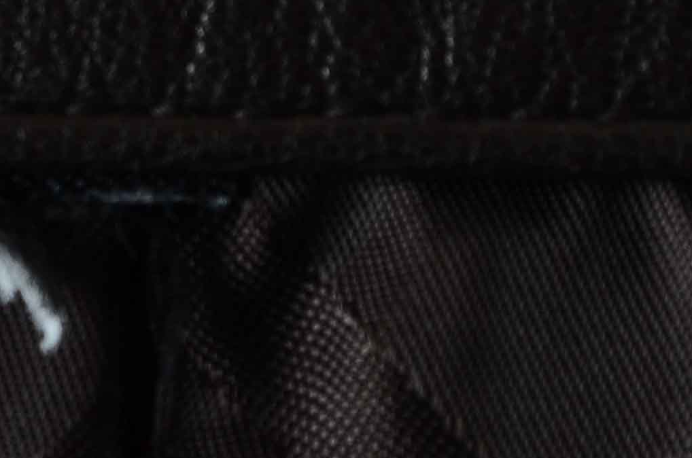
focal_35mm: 762
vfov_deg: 1.8
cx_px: 86
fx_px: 14623
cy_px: -277
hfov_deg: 2.7
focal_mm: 105
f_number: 8
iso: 160
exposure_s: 1/60
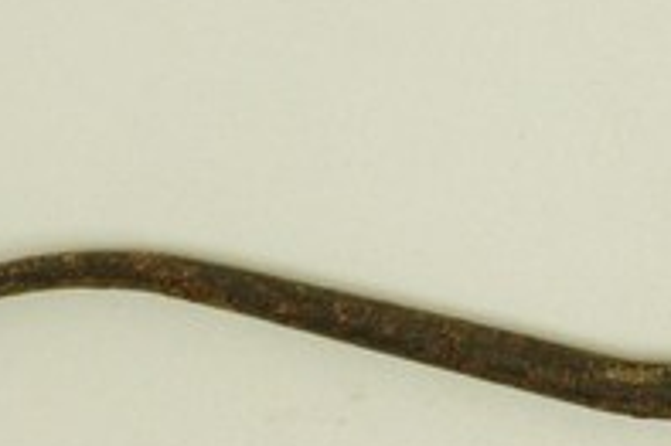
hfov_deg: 7.1
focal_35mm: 292
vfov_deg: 4.7
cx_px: 460
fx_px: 5438
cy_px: 400
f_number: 8
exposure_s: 1/25
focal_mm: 60
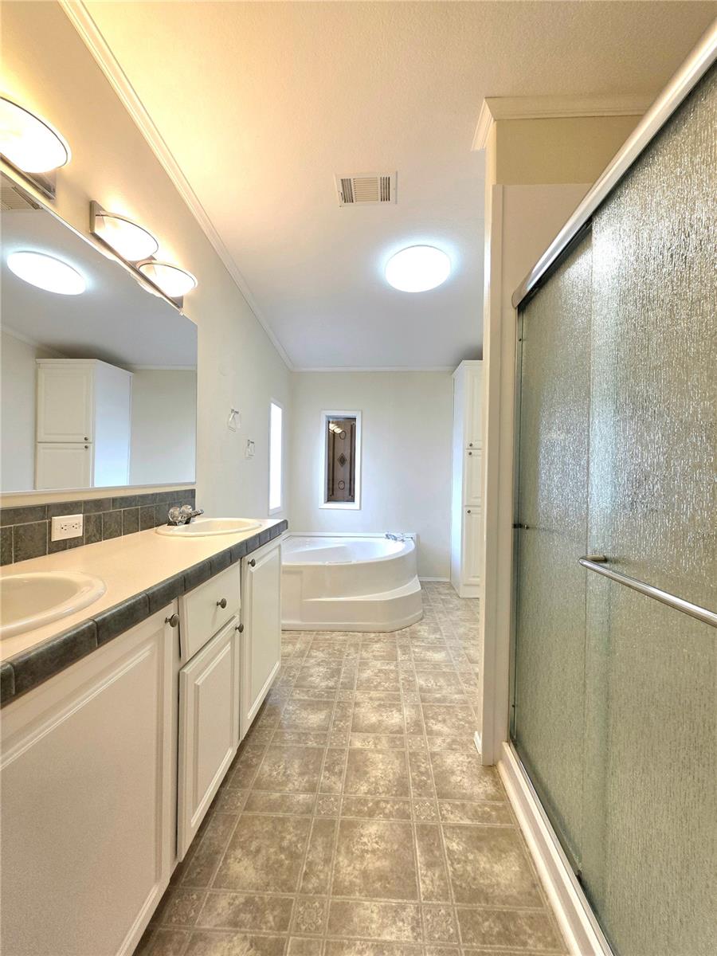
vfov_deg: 106.2
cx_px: 358
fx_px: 359
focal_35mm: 13
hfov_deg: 89.9
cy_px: 478
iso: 64
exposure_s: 1/120
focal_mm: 2.2
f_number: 1.9
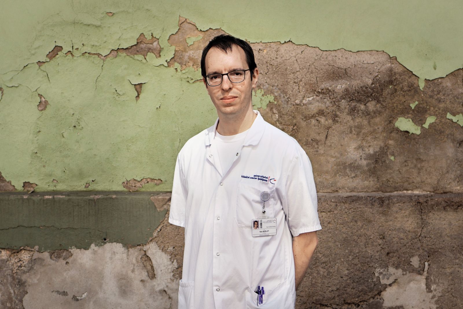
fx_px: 900
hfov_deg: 28.8
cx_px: 232
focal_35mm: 70
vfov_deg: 19.5
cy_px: 154
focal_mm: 70
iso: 200
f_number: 5.6
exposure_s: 1/800
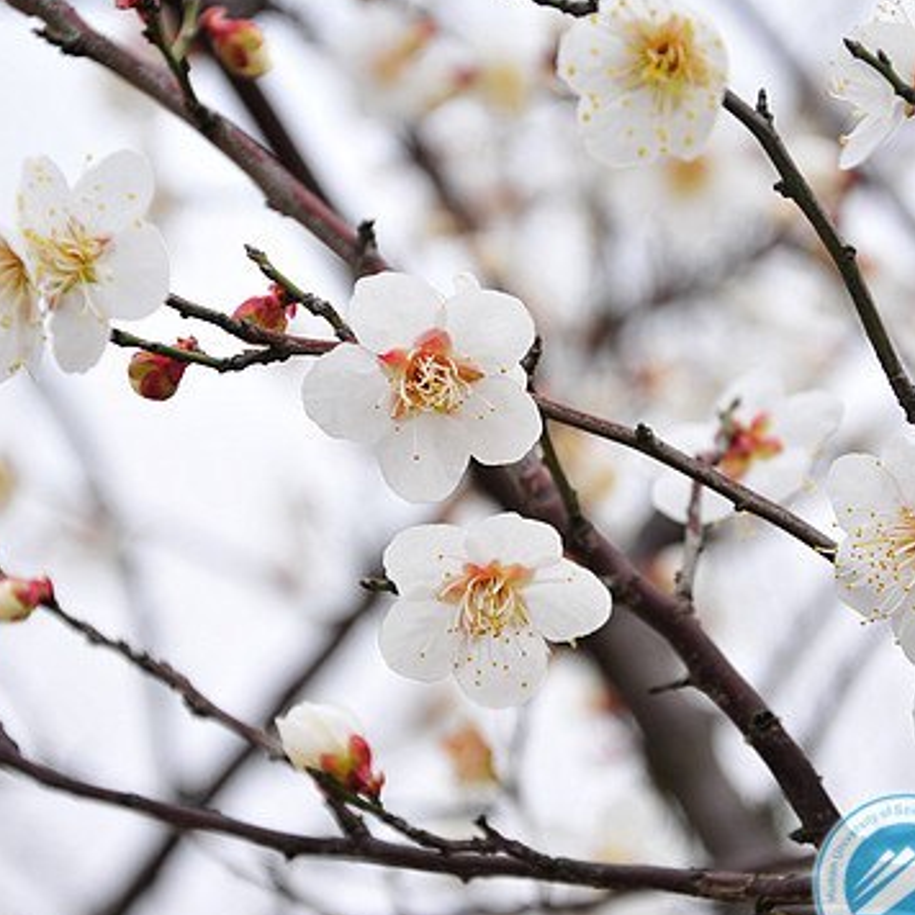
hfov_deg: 9.6
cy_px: 479
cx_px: 581
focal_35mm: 183
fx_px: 5464
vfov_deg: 9.6
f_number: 5.6
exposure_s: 1/125
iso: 200
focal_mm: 85
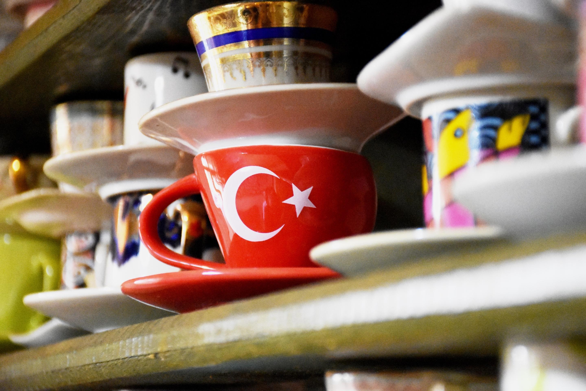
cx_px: 293
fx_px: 1831
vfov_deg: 12.2
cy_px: 196
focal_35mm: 112
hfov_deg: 18.2
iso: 7200
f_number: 5
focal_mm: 75
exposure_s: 1/60
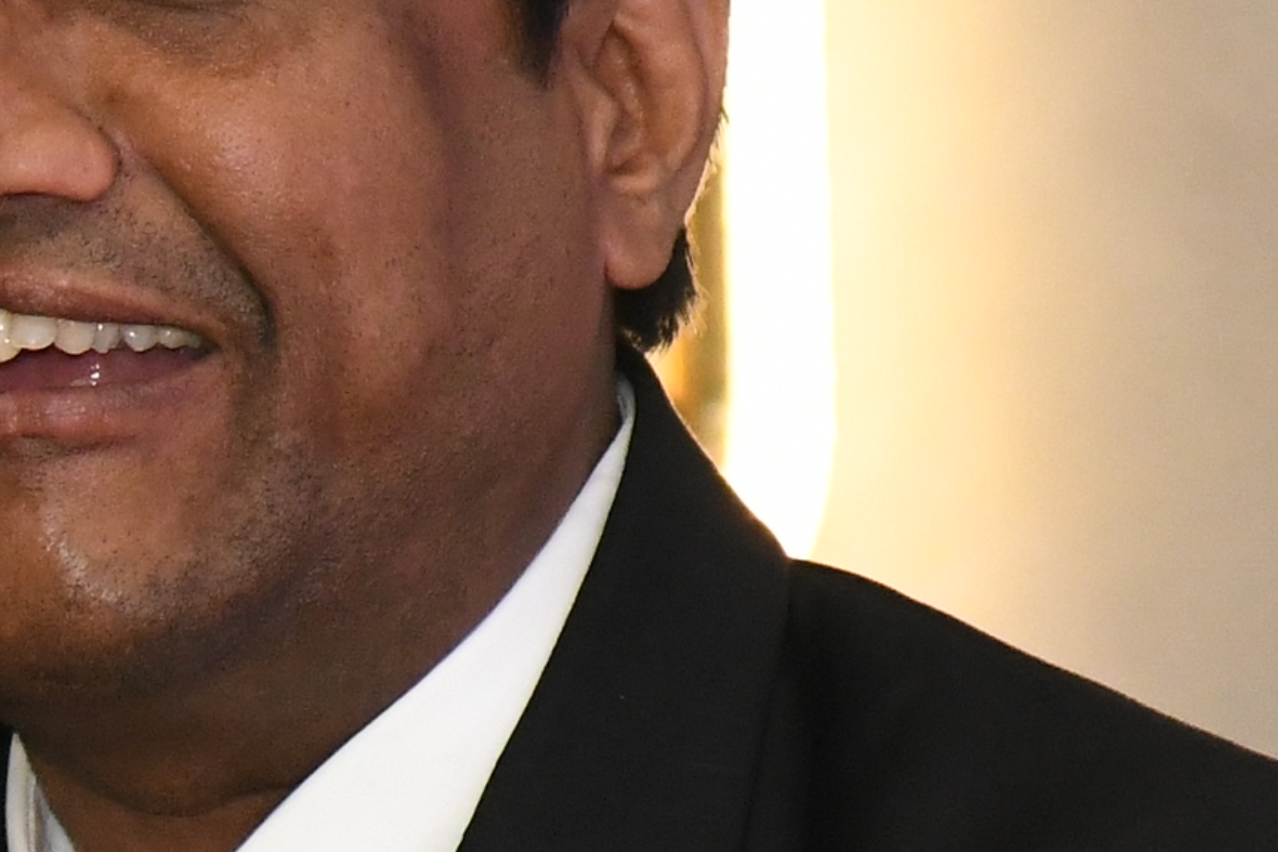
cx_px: -889
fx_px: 28078
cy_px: 1425
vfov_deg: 1.7
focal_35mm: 791
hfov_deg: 2.6
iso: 2500
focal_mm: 110
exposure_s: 1/160
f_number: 5
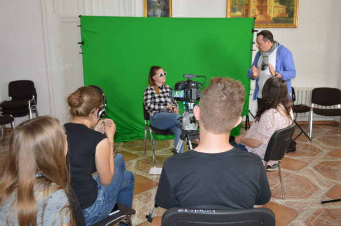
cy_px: 113
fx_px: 312
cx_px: 170
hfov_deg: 57.3
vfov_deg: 39.8
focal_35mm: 33
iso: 800
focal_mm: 22
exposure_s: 1/100
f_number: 5
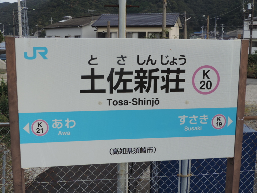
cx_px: 128
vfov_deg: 33.6
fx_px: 319
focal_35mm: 43
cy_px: 96
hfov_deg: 43.9
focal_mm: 7.6
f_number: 3.4
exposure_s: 1/400
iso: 80
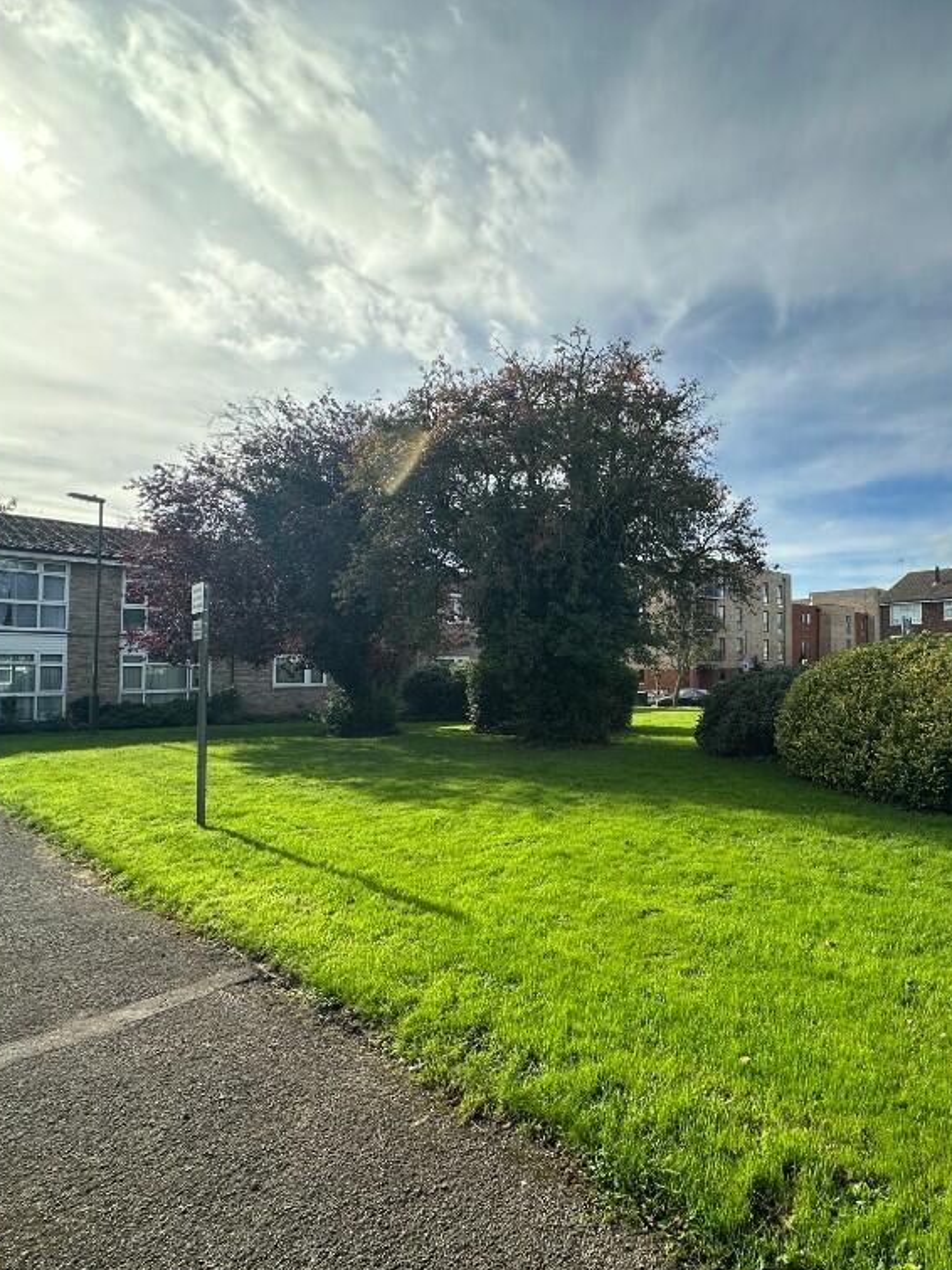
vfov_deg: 84.7
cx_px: 678
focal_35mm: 19
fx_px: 697
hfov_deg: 65.7
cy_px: 643
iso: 40
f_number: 2.2
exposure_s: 1/1261
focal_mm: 2.22
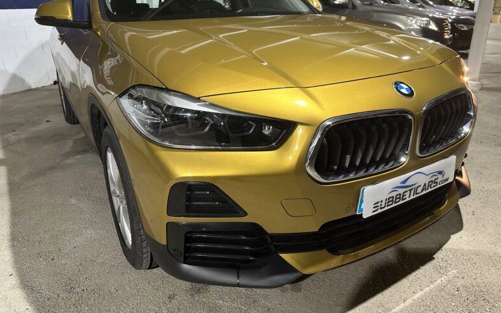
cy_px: 126
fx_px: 355
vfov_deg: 47.3
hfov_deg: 70.4
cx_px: 253
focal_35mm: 26
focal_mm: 6.86
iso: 500
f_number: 1.78
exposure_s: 1/50
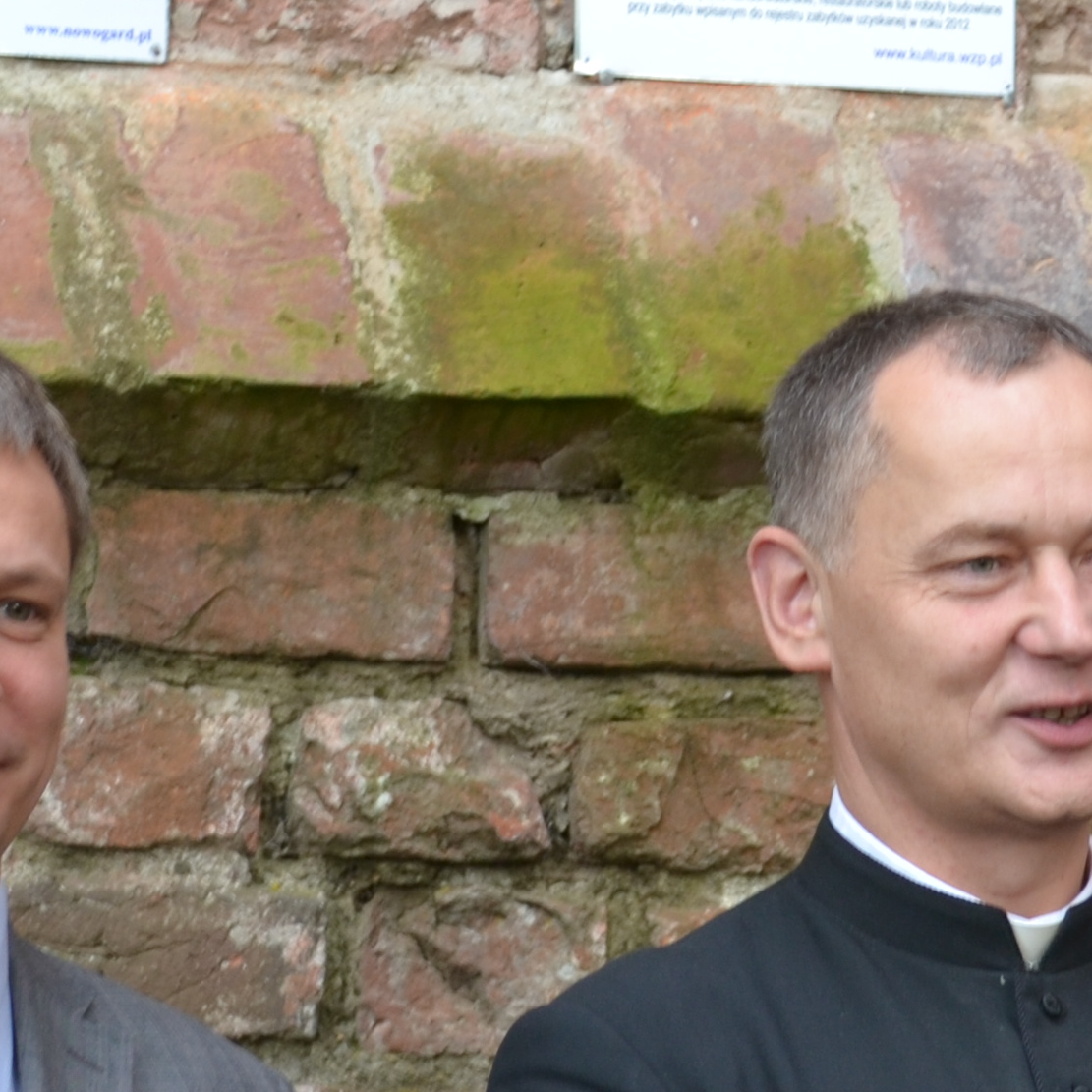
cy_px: 546
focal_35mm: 148
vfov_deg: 11.8
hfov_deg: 11.8
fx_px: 5282
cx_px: 817
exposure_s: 1/30
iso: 200
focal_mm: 28
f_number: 4.5
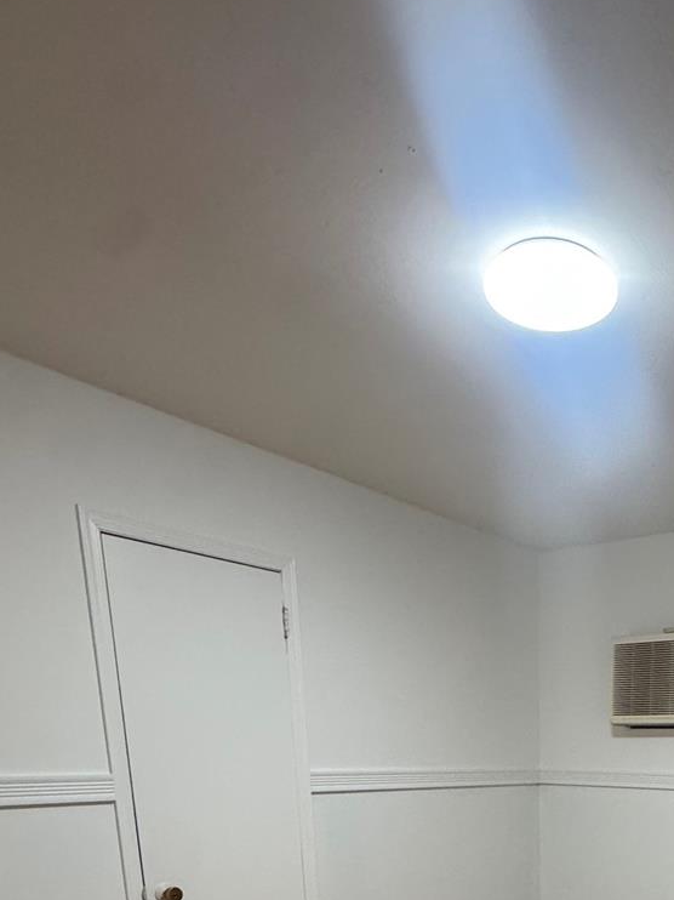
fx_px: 753
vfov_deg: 49.5
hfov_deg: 44.1
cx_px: 601
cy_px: 913
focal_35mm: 29
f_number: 2.2
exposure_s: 1/60
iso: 320
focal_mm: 2.22
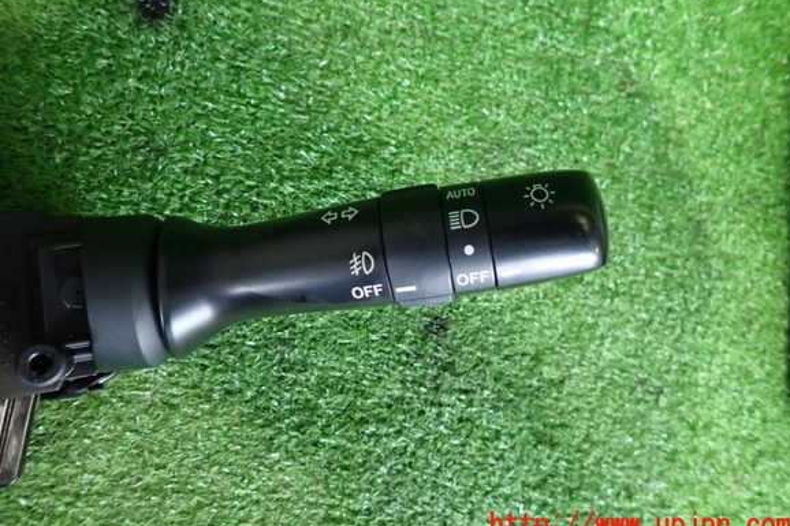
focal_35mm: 27
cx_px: 388
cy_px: 235
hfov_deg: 67.4
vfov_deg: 47.8
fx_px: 592
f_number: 2
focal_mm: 4.5
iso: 640
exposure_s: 1/30
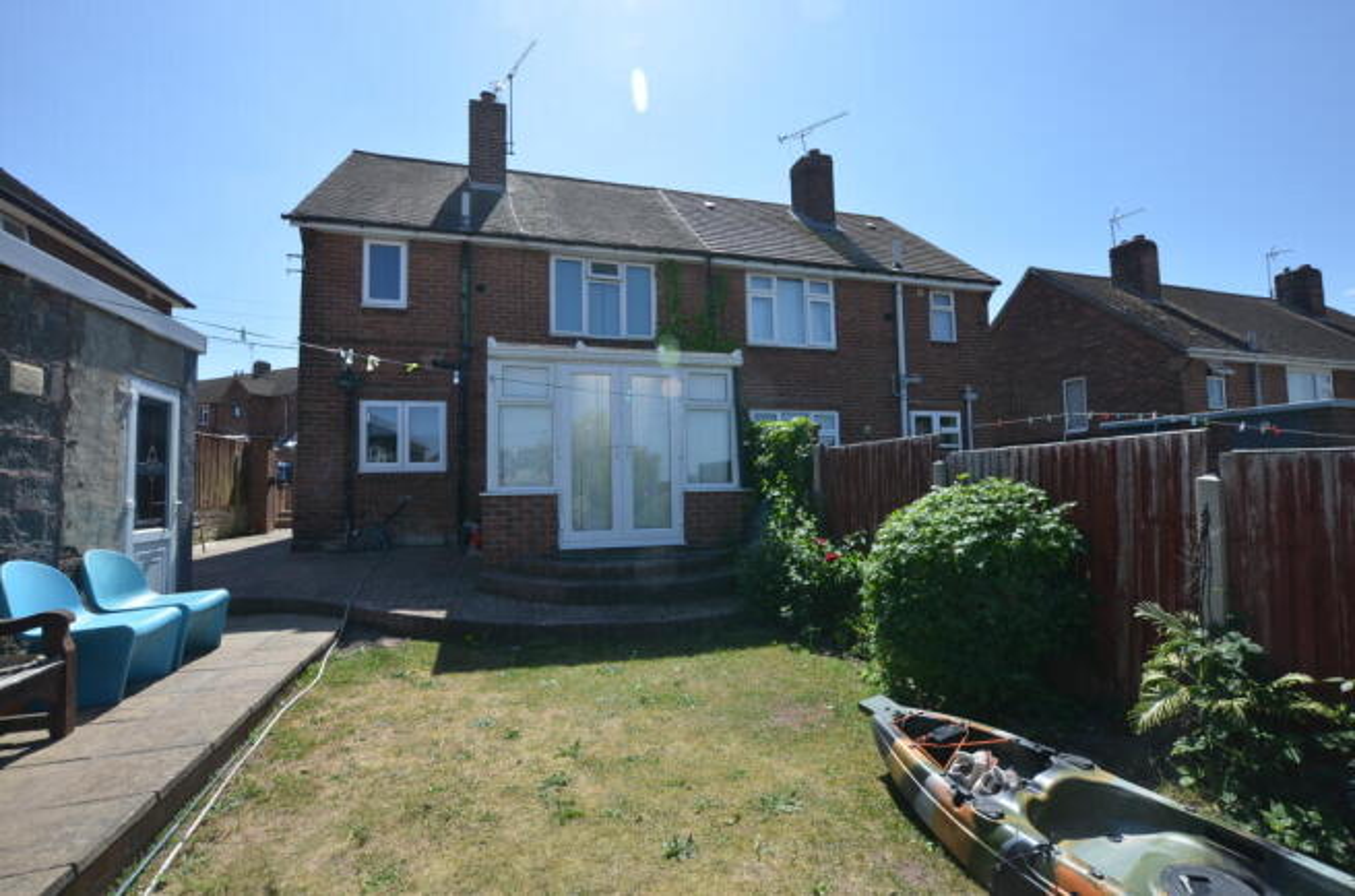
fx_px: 563
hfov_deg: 100.5
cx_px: 678
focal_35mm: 15
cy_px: 448
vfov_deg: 77.0
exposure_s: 1/250
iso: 125
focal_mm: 10
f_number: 8
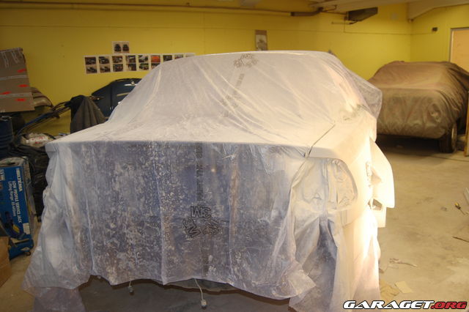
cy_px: 156
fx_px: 391
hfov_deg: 62.0
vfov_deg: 43.6
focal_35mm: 30
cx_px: 234
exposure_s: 1/25
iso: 400
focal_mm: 20
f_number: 3.8
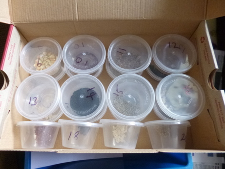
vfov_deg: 54.9
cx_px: 109
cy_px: 83
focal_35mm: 25
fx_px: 163
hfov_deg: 69.4
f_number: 2.5
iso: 400
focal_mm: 4.3
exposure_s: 1/15
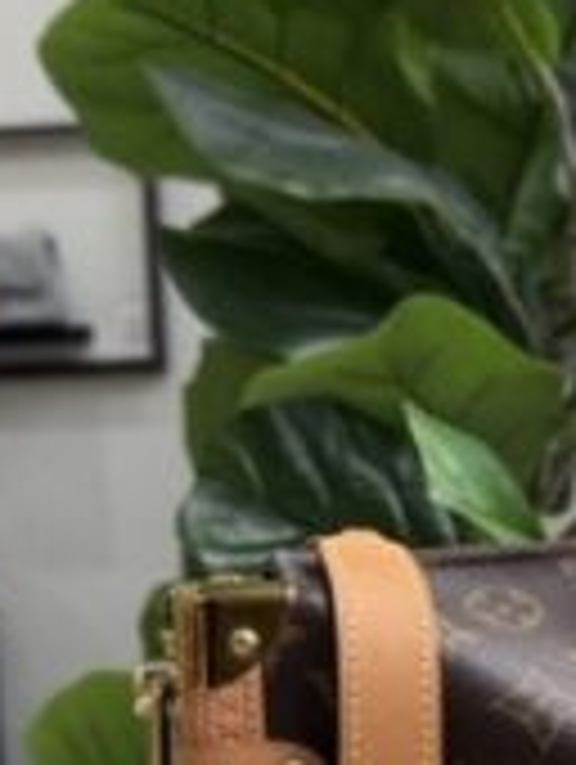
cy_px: 698
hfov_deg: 17.9
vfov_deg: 24.0
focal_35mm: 79
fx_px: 1748
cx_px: 675
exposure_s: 1/121
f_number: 1.78
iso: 125
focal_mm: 6.76
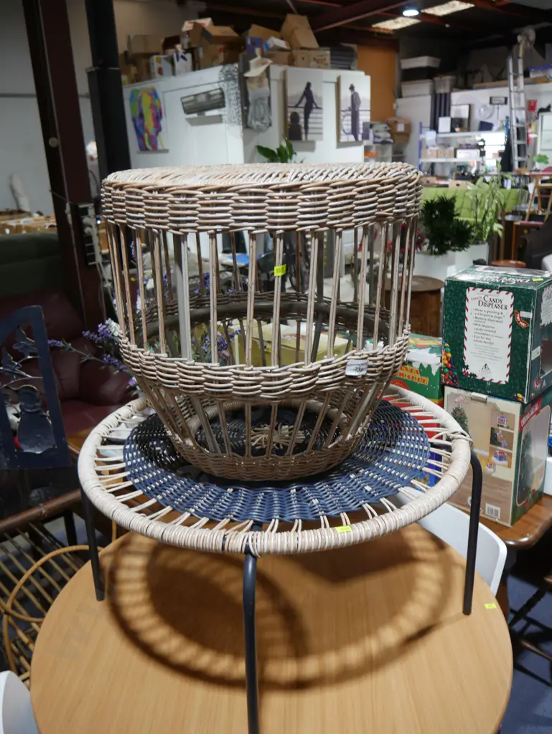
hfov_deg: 49.8
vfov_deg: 63.4
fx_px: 595
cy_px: 367
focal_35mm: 28
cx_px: 276
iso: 250
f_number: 3.5
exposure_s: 1/60
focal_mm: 14
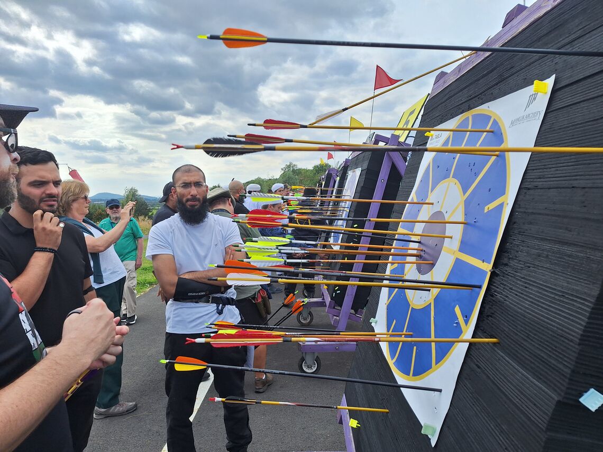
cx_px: 302
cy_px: 226
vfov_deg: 58.9
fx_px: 401
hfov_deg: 73.9
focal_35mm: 23
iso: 40
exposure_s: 1/1805
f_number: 1.8
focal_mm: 5.54
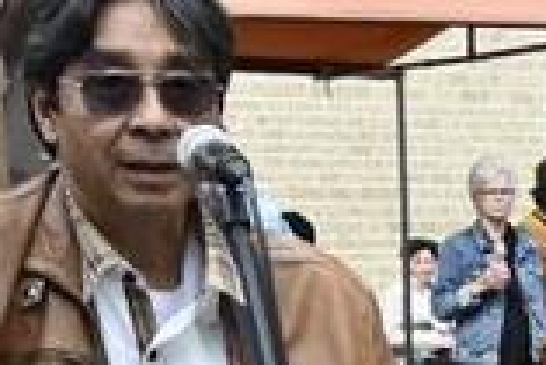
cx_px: 1085
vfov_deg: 7.0
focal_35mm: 189
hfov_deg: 10.1
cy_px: 760
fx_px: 2869
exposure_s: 1/250
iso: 200
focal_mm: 20.5
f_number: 5.6
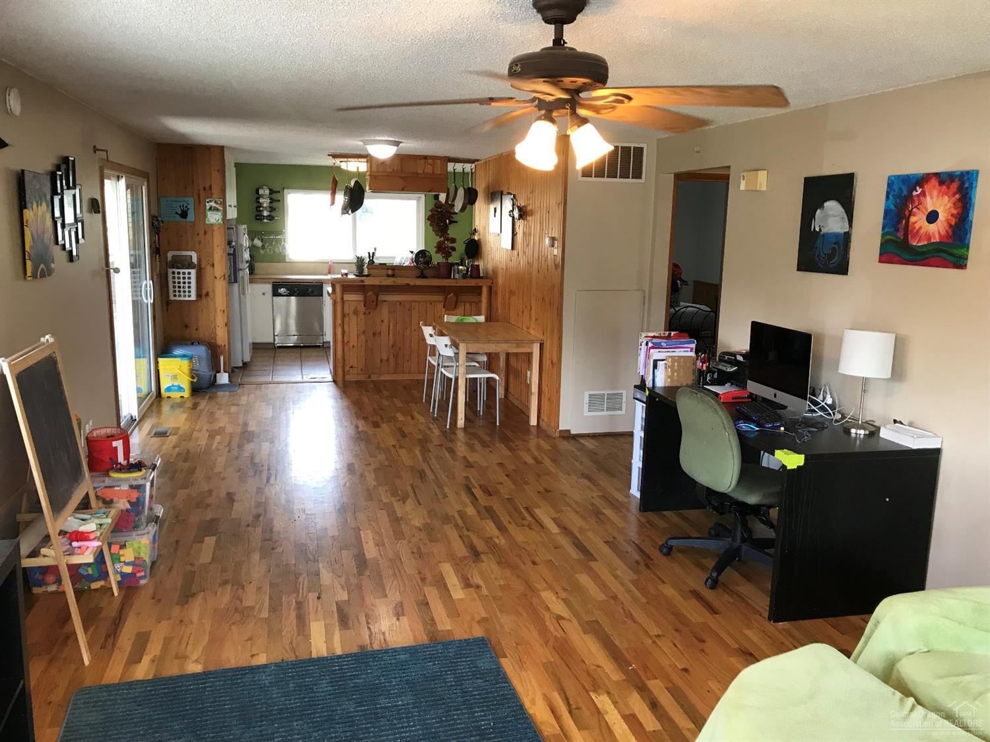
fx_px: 801
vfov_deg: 49.7
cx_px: 495
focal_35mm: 28
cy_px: 371
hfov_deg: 63.5
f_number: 1.8
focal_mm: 3.99
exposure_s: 1/30
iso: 32
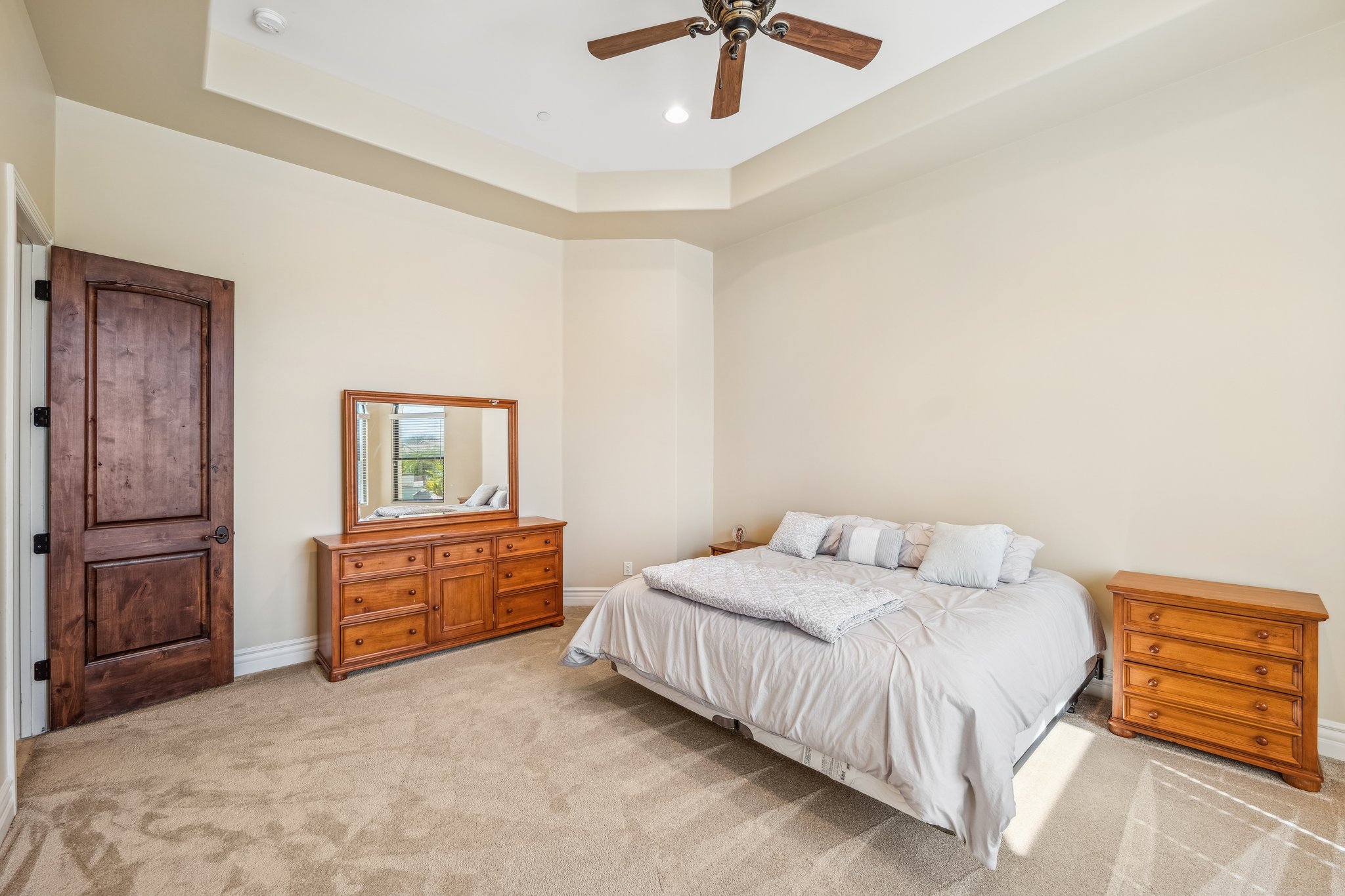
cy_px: 448
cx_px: 672
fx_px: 523
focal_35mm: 14
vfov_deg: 81.2
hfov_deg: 104.3
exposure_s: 1/8
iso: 400
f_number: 8
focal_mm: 14
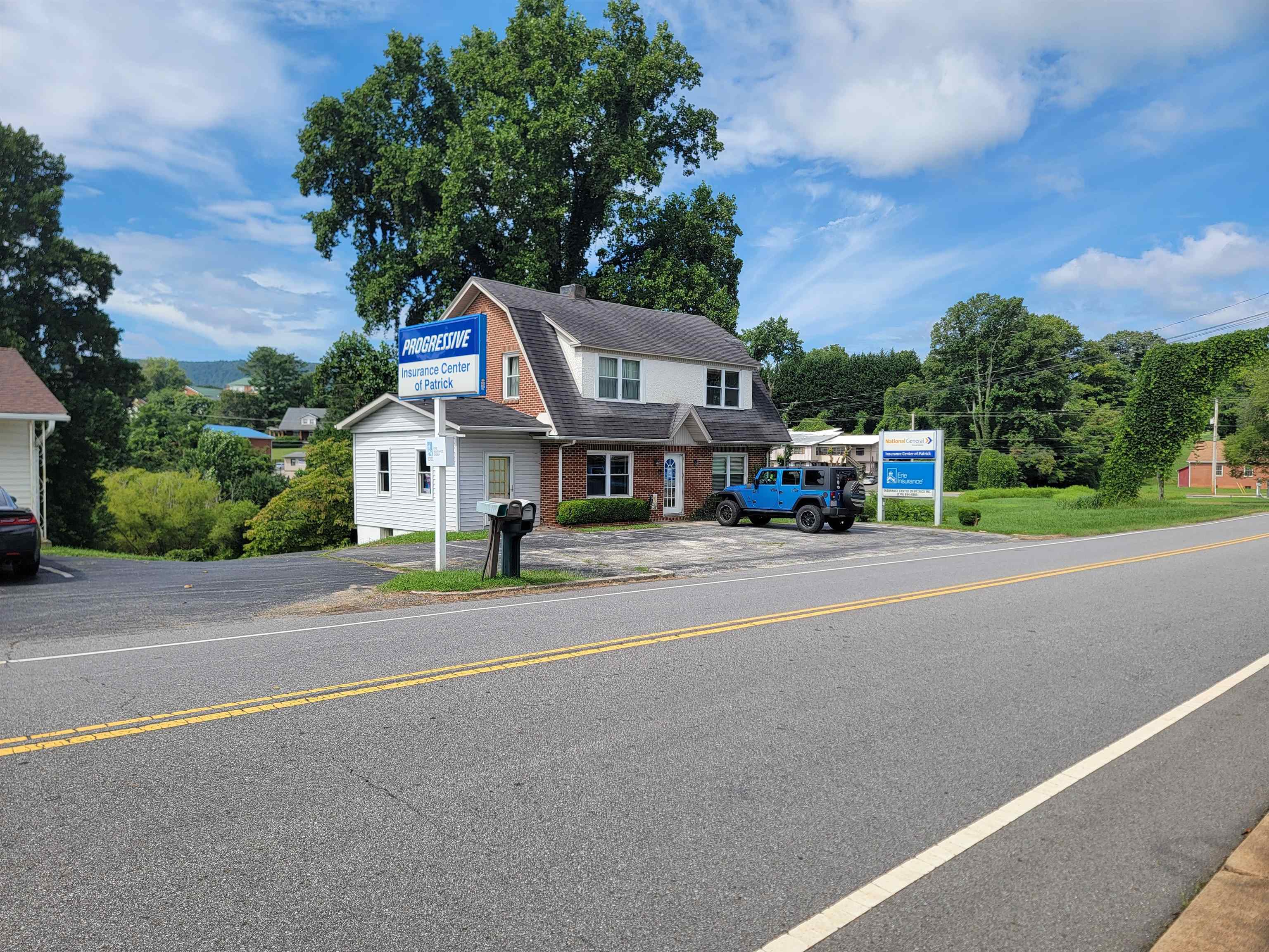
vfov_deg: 56.8
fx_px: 880
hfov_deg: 71.6
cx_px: 634
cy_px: 476
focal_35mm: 24
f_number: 1.8
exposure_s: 1/952
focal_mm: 6.7
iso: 16
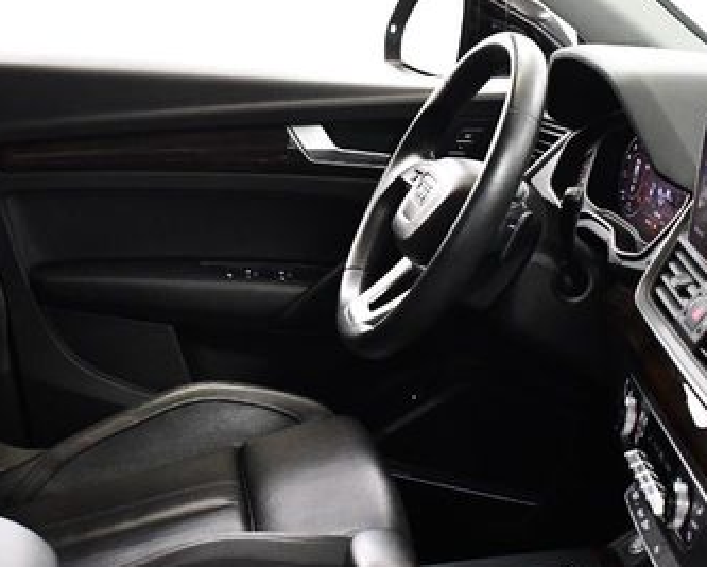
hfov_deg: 29.0
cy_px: 281
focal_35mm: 65
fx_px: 1361
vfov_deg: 23.5
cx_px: 251
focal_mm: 18
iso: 3200
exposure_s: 1/100
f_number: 3.5
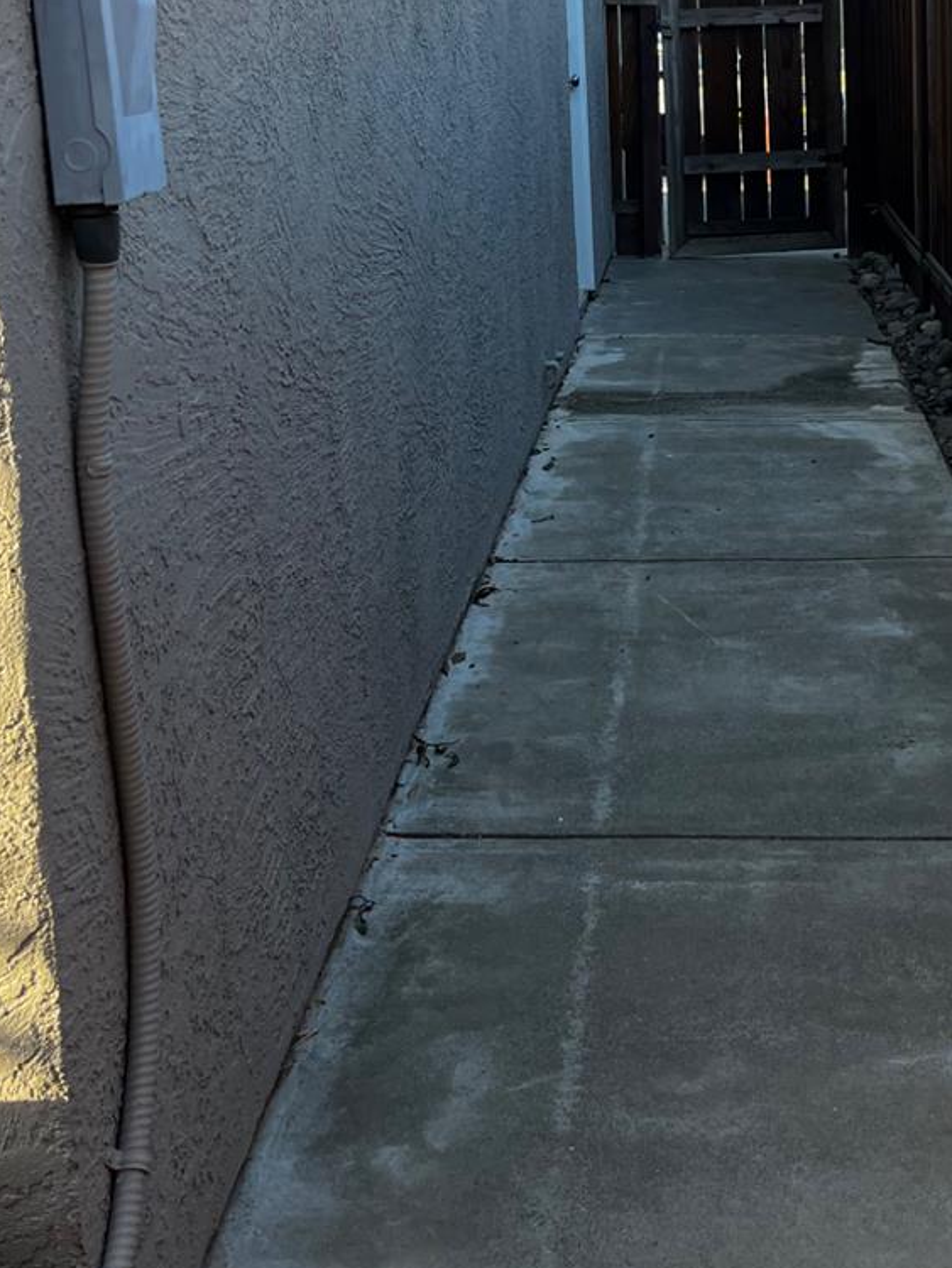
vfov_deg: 35.7
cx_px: 757
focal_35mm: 52
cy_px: 262
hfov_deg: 27.5
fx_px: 1906
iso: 50
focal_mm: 5.1
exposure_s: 1/344
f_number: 1.6
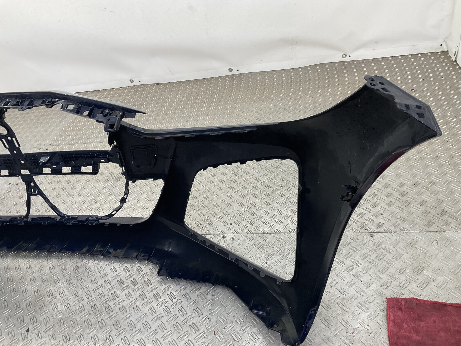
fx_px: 386
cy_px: 173
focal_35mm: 29
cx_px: 230
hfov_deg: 61.7
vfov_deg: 48.2
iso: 25
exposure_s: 1/120
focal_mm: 3
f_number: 1.8
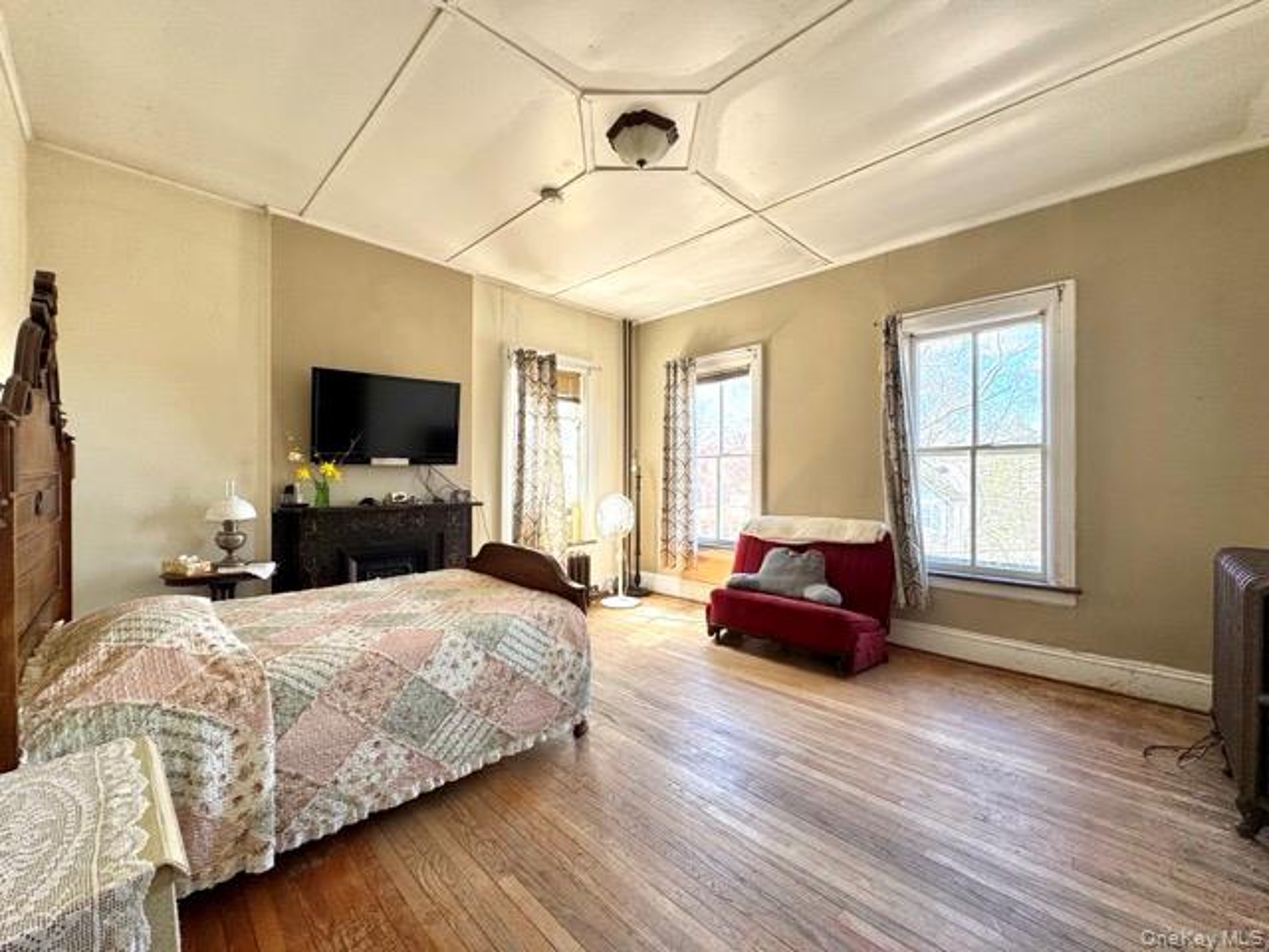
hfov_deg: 102.1
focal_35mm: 14
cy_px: 476
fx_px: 513
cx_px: 634
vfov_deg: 85.7
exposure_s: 1/99
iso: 64
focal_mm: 2.22
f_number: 2.2
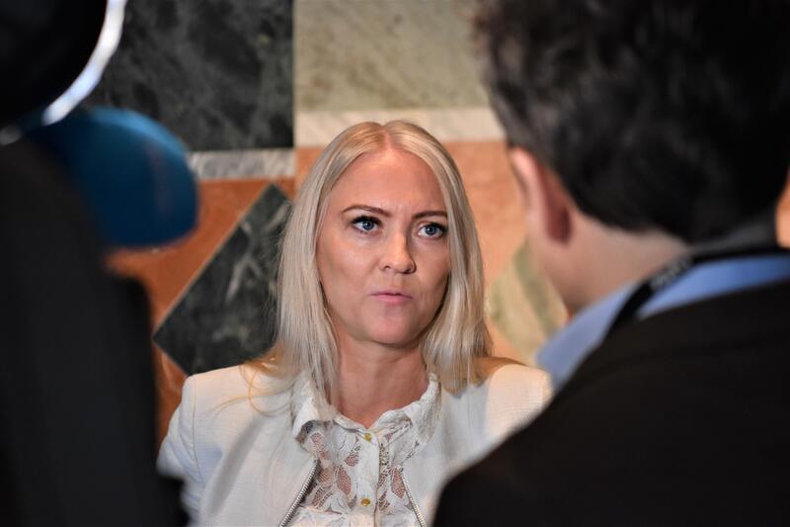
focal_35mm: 105
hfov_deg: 19.5
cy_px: 264
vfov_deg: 13.0
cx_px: 395
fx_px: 2304
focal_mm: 70
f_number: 2.8
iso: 1600
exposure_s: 1/400
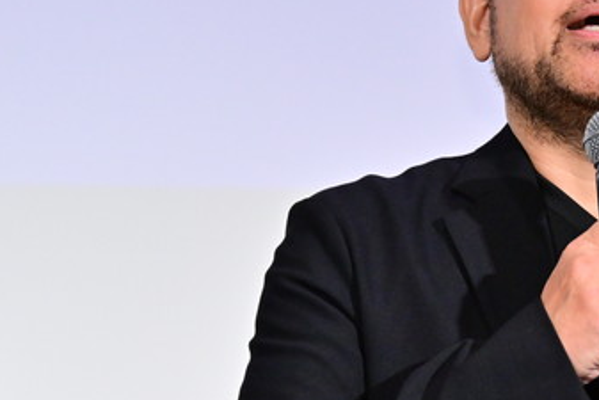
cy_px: 358
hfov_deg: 6.8
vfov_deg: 4.6
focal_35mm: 300
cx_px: 572
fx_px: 4994
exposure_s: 1/200
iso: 3200
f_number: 6.3
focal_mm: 101
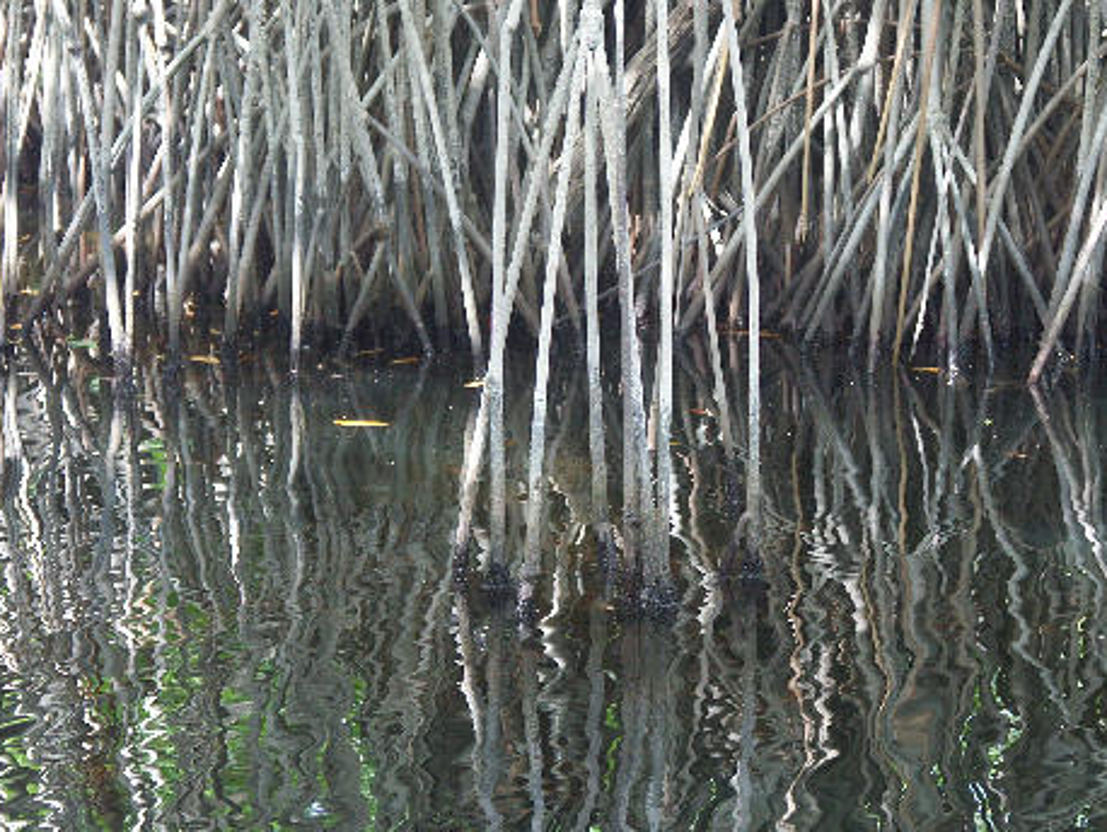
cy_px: 406
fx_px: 4575
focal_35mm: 143
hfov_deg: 13.8
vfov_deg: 10.4
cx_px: 593
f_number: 3.2
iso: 160
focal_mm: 31.18
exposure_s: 1/125
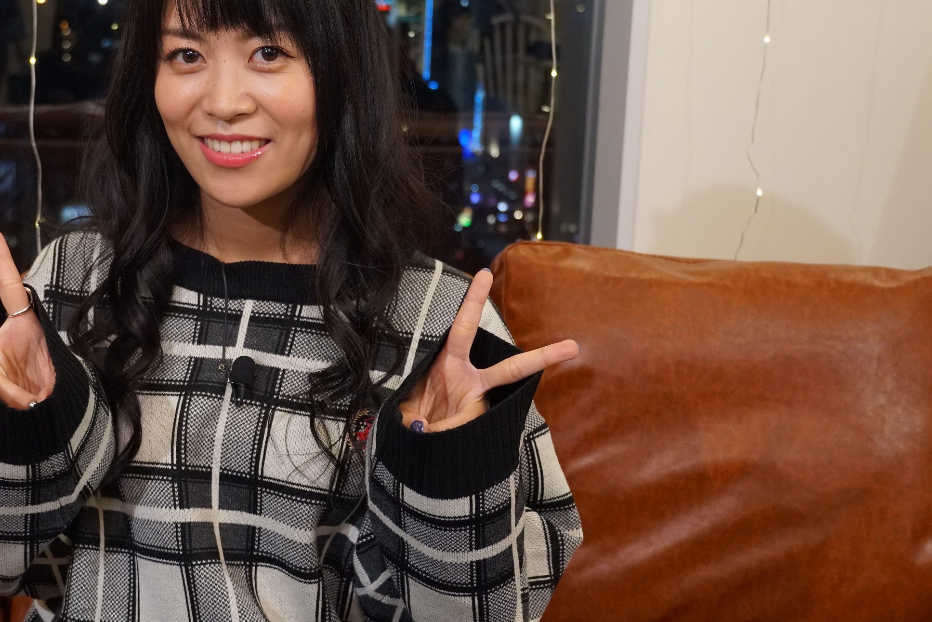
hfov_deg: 31.4
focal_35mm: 63
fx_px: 1625
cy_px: 300
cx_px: 226
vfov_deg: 21.6
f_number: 4.5
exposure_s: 1/160
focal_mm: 27
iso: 1600
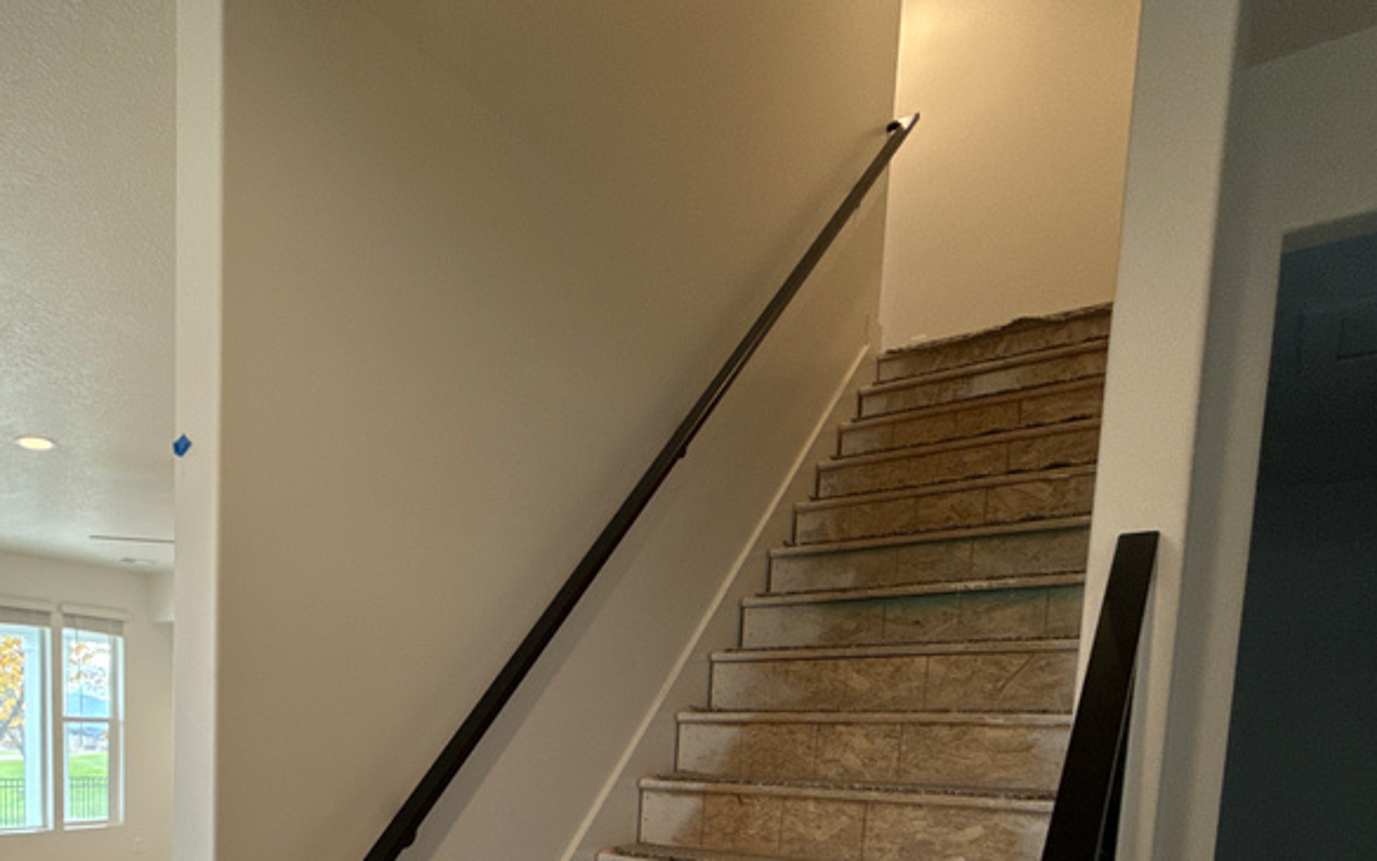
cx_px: 318
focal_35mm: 26
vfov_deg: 42.4
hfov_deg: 65.4
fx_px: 976
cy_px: 823
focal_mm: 2.22
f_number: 2.2
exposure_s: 1/120
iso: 125
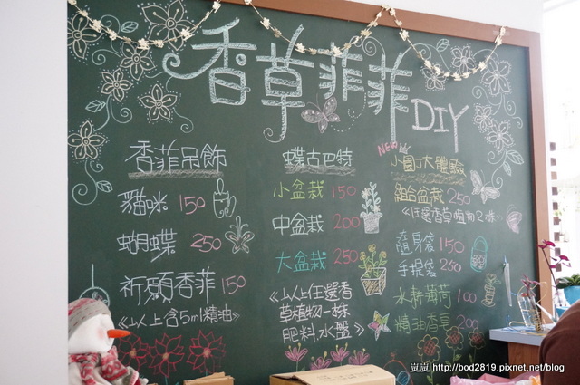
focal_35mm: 45
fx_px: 724
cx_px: 290
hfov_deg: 43.7
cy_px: 192
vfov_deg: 29.8
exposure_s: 1/160
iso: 2500
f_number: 5
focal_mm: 30
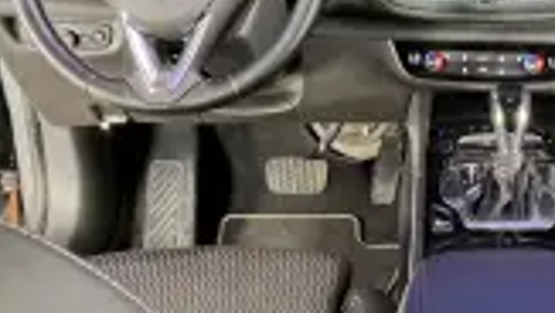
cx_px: 477
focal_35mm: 65
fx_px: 957
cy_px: 231
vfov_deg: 18.5
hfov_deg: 31.1
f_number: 1.8
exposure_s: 1/20
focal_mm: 4
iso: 1600
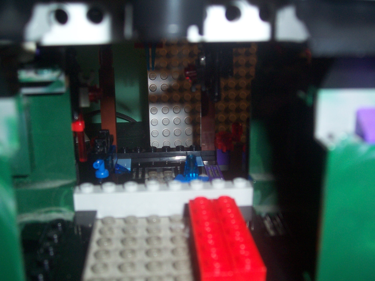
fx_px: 455
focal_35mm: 42
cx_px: 188
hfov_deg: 44.8
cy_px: 140
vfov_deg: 34.3
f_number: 3
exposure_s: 1/60
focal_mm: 7
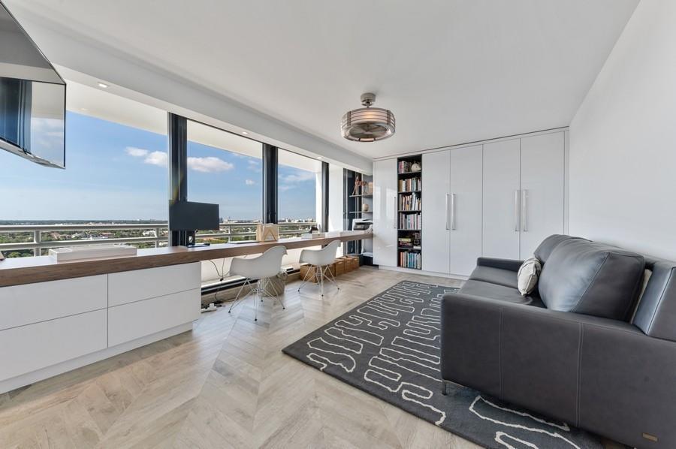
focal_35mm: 13
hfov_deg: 108.4
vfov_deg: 85.3
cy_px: 224
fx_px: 244
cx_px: 338
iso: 100
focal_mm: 13
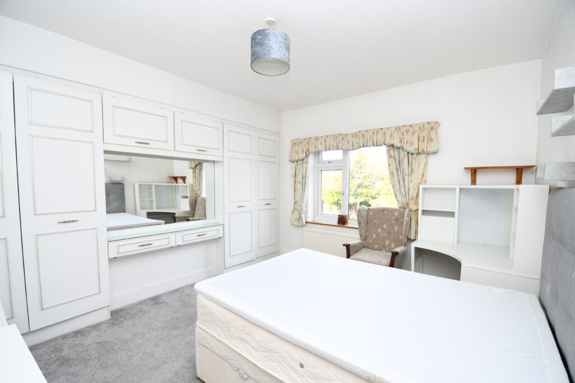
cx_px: 288
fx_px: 239
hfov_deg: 100.4
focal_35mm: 15
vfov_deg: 77.3
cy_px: 192
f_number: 3.5
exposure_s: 1/40
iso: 100
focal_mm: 10
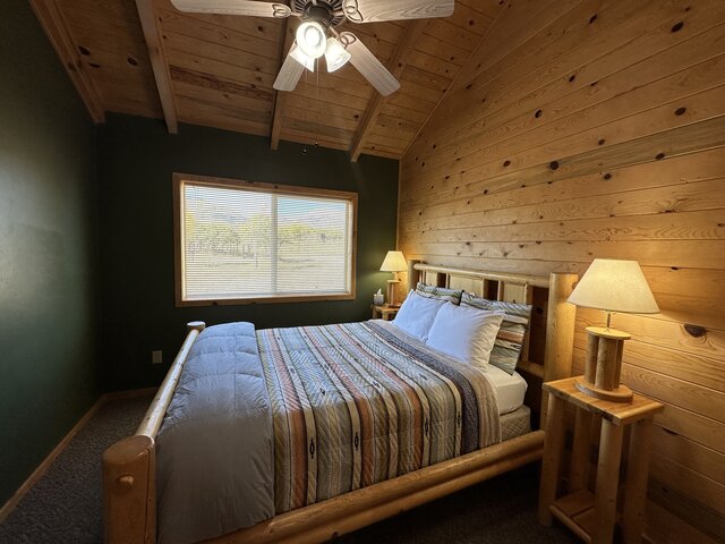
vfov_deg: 85.7
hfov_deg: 102.1
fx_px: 293
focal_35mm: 14
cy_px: 272
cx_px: 362
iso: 64
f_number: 2.2
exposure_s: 1/120
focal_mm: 2.22
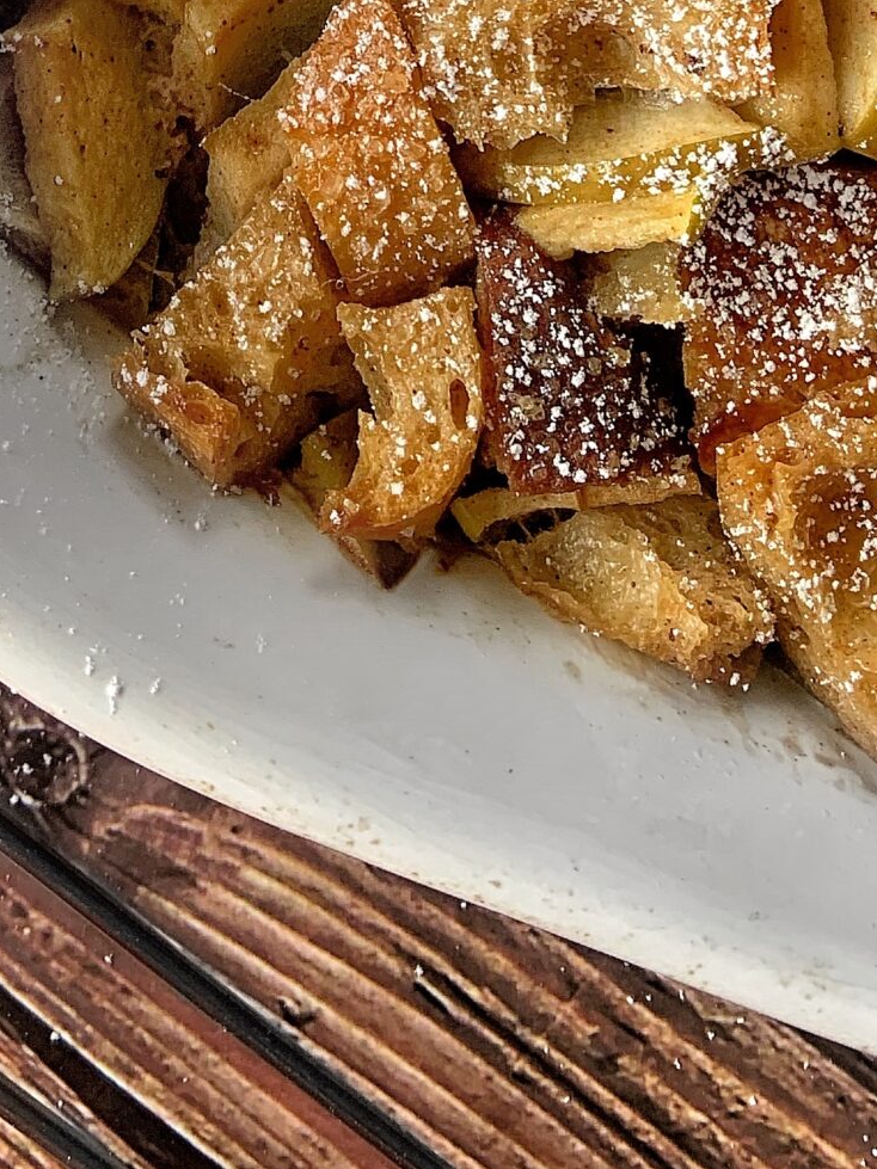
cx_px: 91
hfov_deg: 21.2
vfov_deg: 25.4
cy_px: -270
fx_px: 2298
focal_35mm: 68
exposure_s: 1/99
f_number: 1.8
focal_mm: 4.25
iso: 100
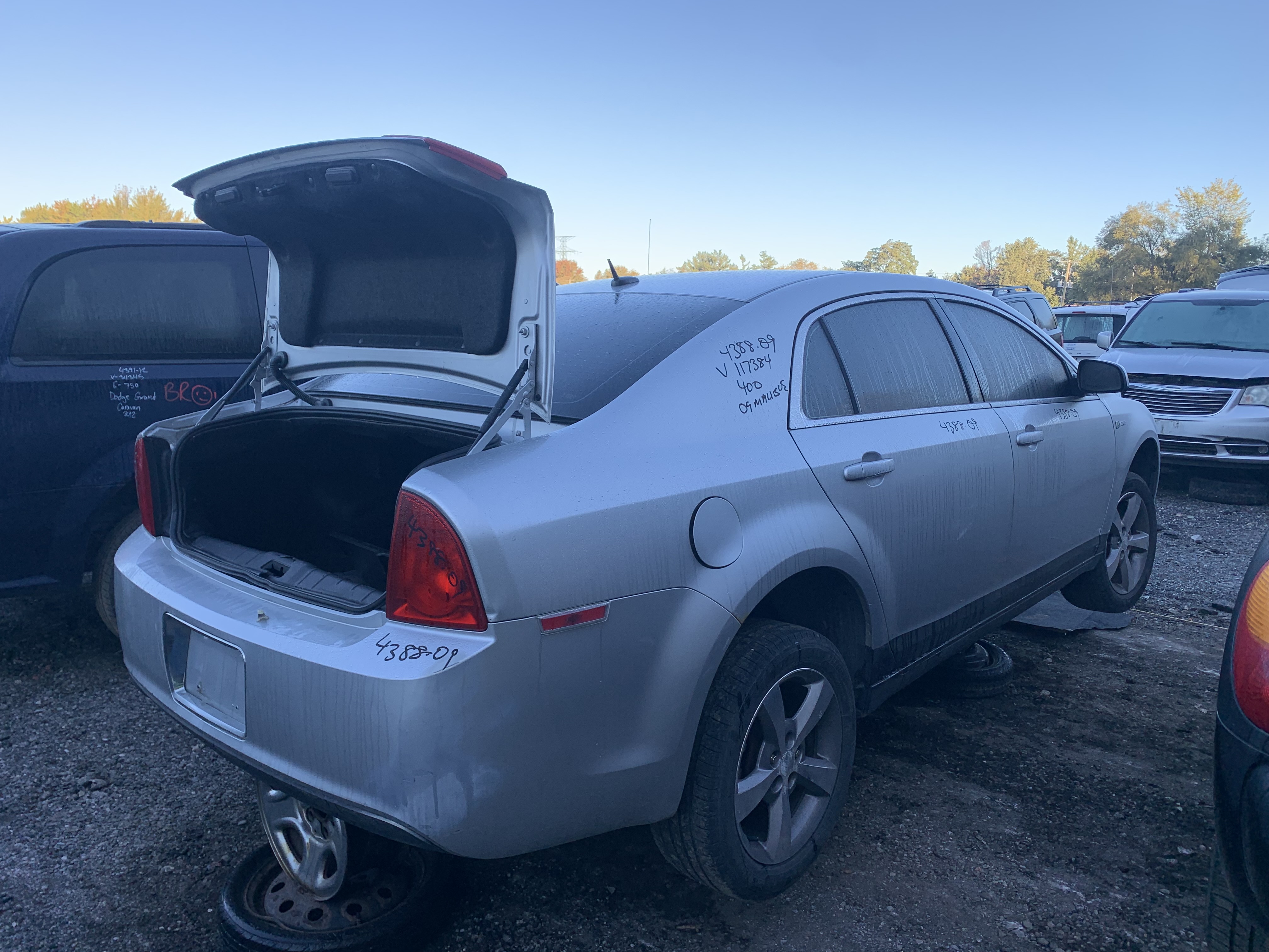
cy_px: 476
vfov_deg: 53.1
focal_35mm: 26
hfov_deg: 67.3
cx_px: 634
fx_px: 953
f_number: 1.8
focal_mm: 4.25
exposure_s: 1/359
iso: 25
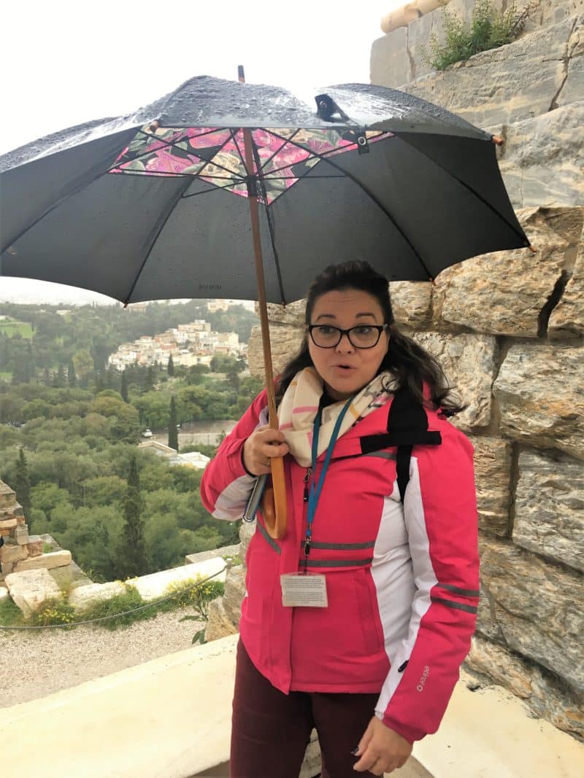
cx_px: 292
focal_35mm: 29
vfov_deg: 61.7
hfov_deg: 48.2
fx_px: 652
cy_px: 389
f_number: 2.2
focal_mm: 4.15
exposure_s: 1/33
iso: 25
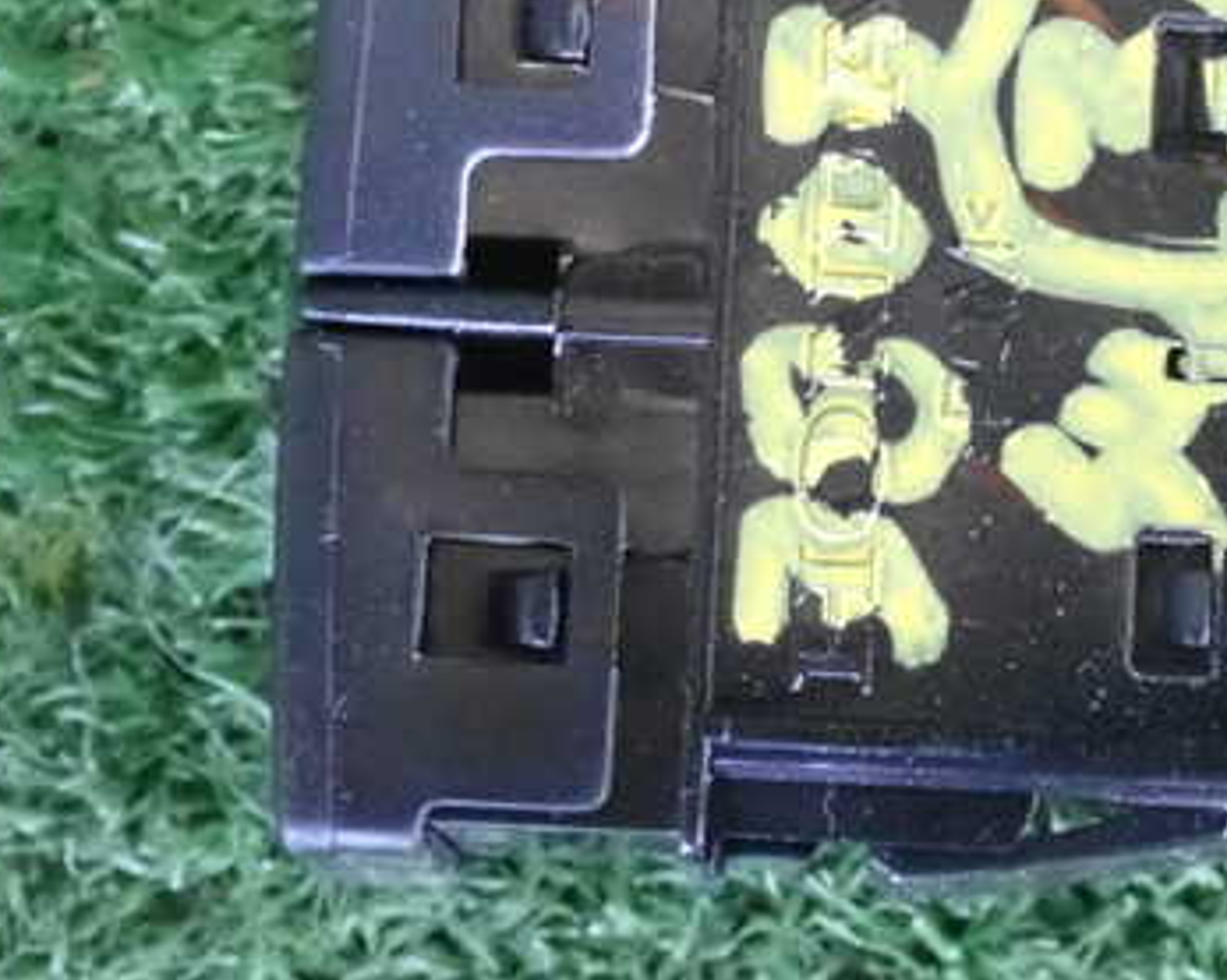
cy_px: 421
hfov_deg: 11.4
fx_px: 6132
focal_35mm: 169
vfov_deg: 9.1
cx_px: 842
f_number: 4.9
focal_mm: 18
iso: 6400
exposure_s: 1/125
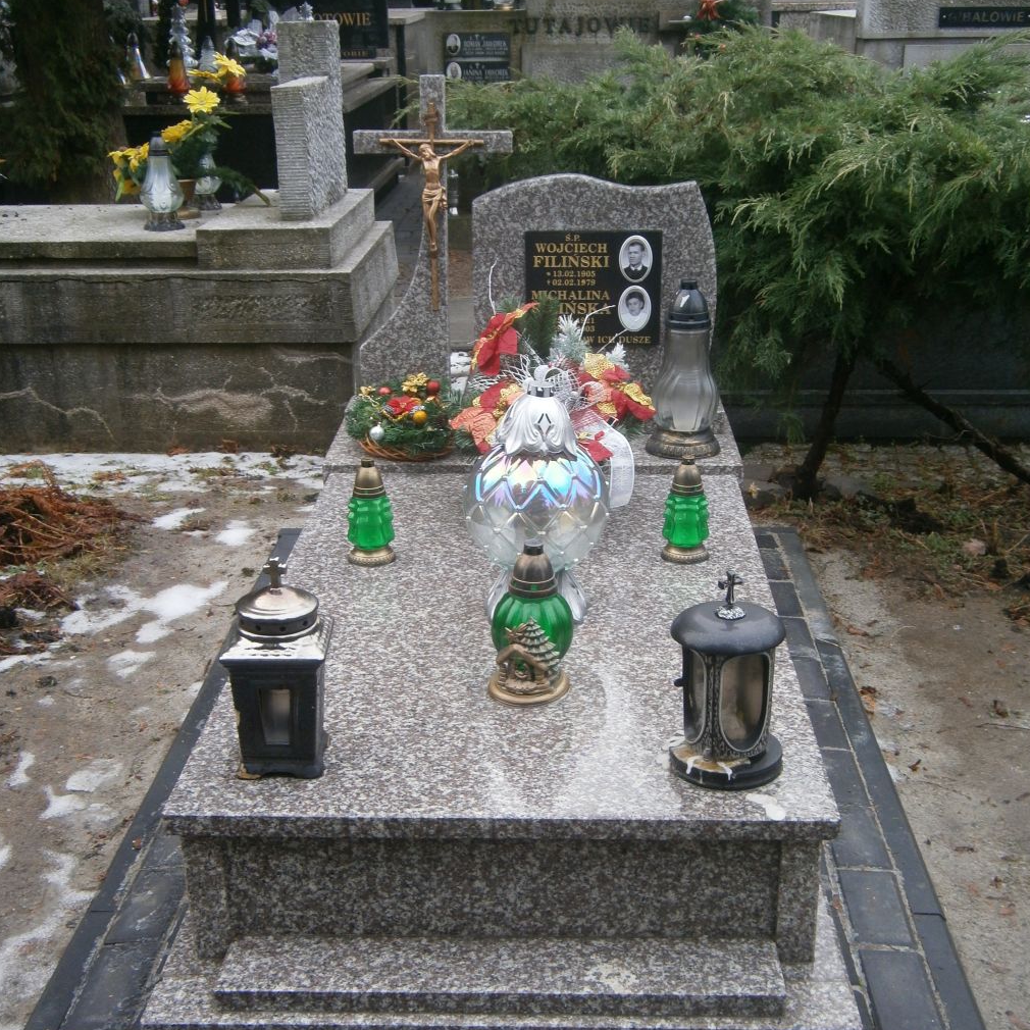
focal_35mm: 43
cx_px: 516
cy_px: 577
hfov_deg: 39.2
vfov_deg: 39.1
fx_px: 1448
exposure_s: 1/80
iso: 80
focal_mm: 6.4
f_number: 3.1
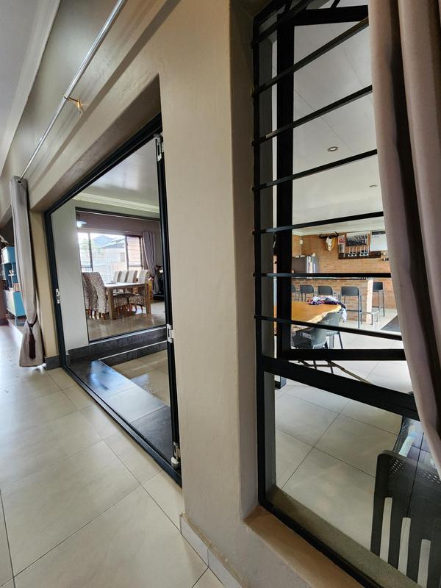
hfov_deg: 89.9
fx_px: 221
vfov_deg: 106.2
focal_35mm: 13
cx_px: 220
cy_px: 294
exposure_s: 1/50
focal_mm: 2.2
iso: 400
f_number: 2.2
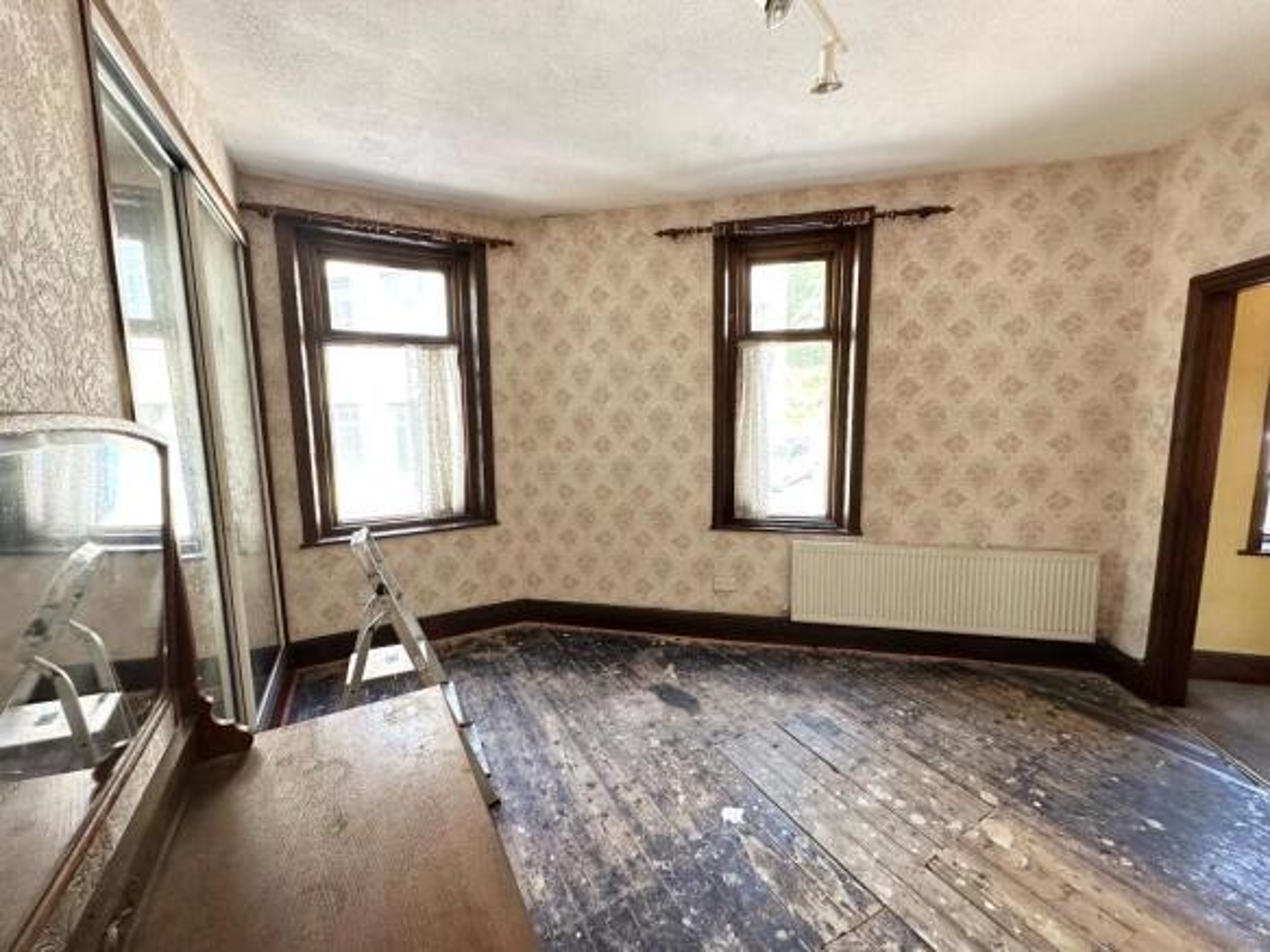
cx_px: 635
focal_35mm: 14
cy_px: 476
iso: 125
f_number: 2.2
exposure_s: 1/99
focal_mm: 2.22
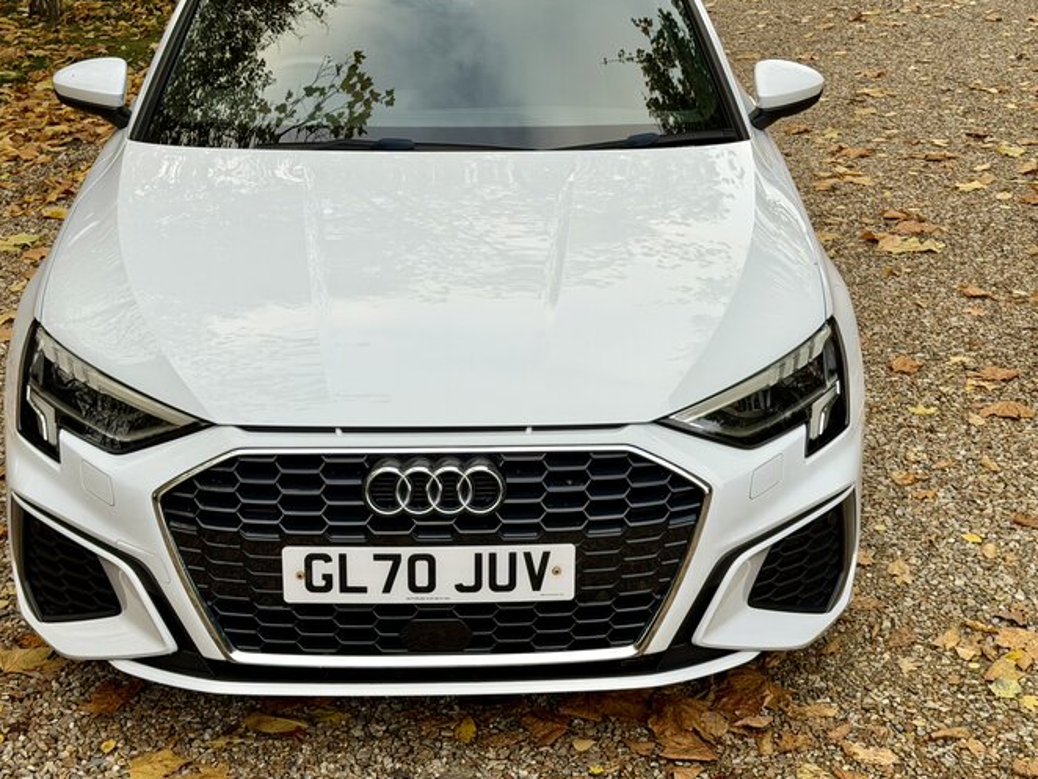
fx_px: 1740
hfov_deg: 33.2
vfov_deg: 25.2
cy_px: 359
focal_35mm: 58
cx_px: 521
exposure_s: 1/450
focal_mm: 6.76
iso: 64
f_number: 1.78
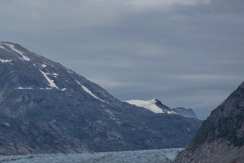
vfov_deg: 6.9
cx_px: 0
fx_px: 1349
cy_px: 105
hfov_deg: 10.3
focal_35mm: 199
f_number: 8
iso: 100
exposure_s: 1/250
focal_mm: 78
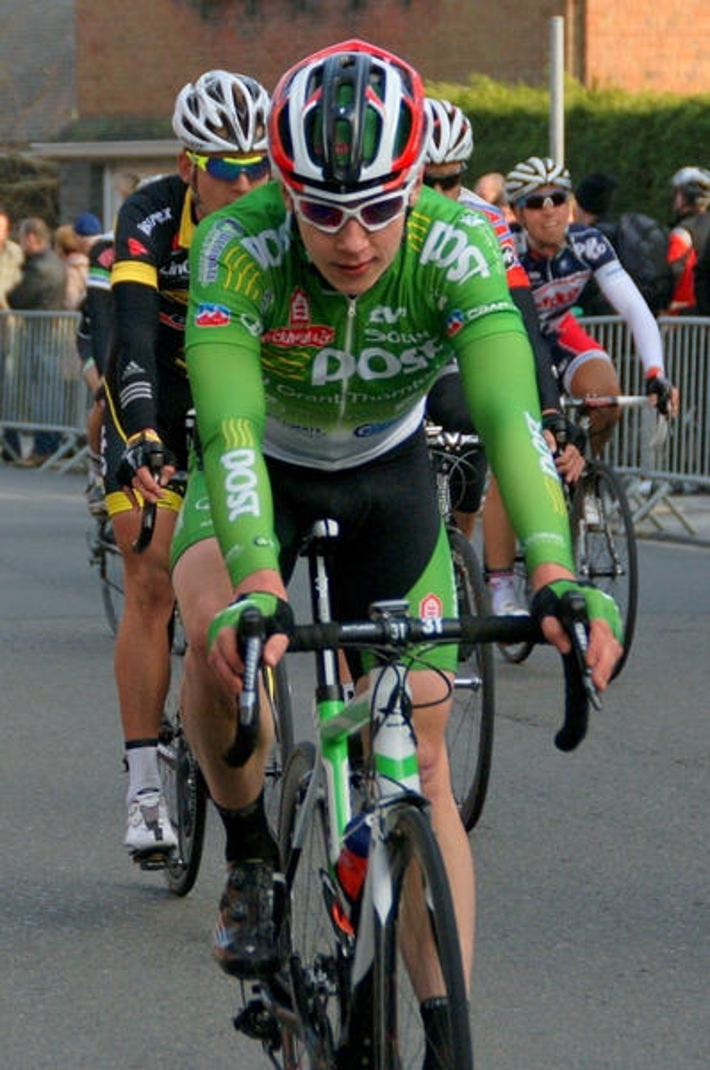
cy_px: 535
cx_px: 355
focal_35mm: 112
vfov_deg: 18.2
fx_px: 3339
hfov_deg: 12.1
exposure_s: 1/1000
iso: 200
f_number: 5.6
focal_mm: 75
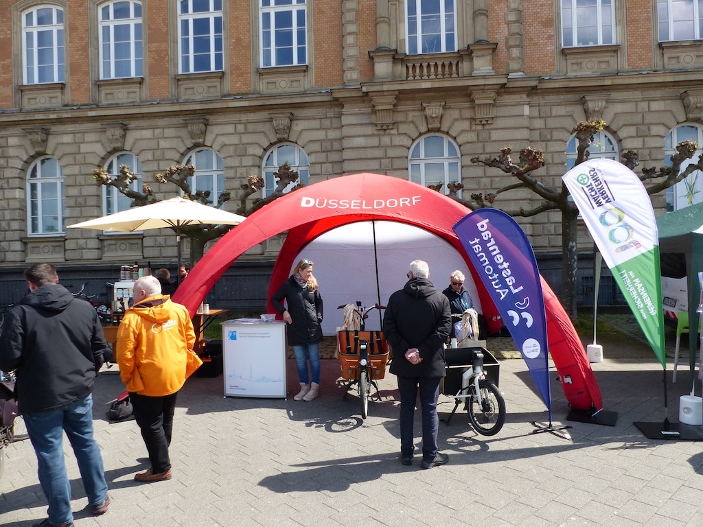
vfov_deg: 54.9
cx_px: 352
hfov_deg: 69.4
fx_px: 508
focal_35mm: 25
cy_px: 264
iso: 100
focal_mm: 4.5
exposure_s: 1/500
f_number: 4
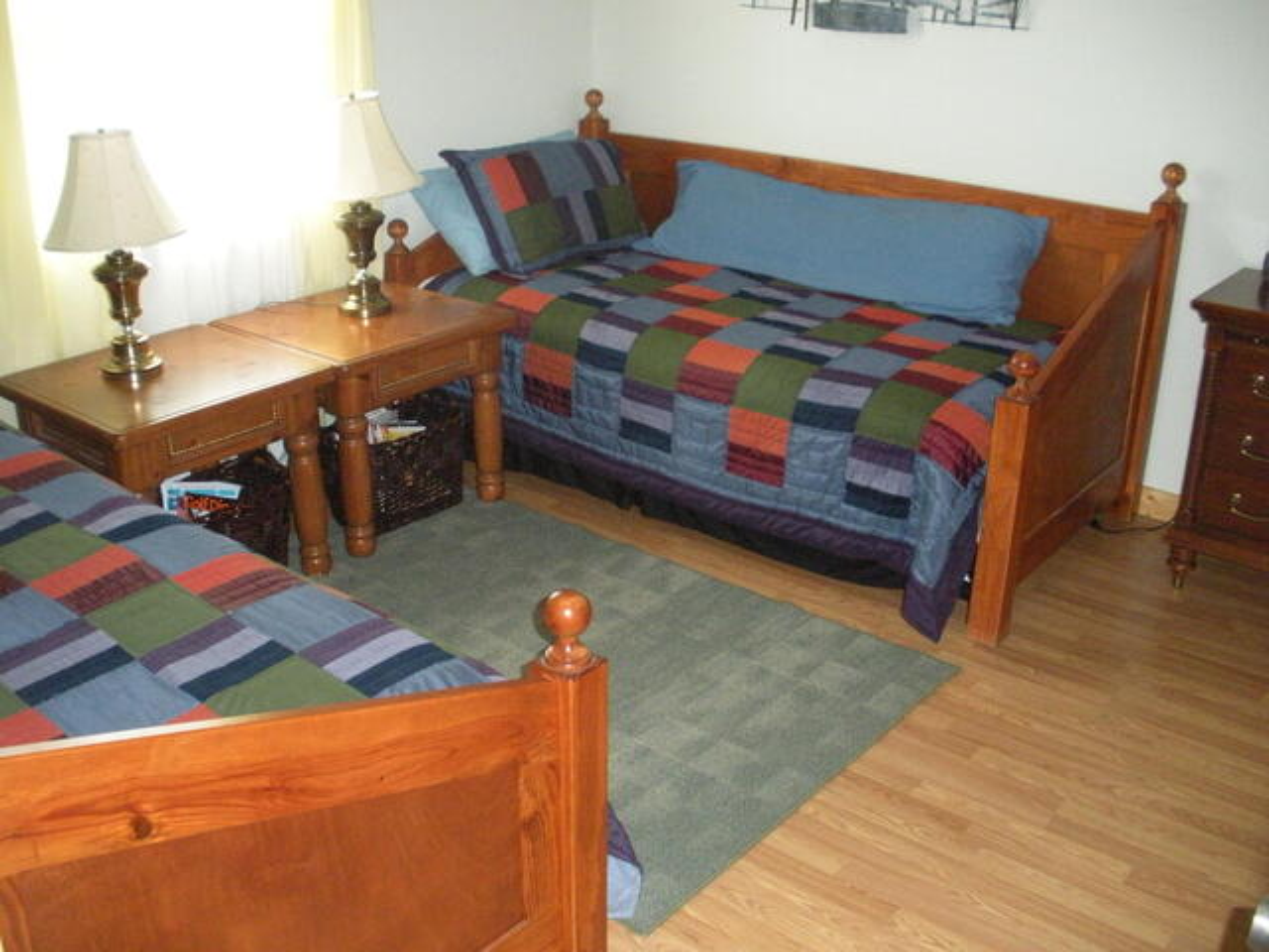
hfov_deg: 51.4
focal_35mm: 36
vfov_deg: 39.7
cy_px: 476
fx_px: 1320
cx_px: 634
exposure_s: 1/60
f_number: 3.5
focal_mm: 6.3
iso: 698
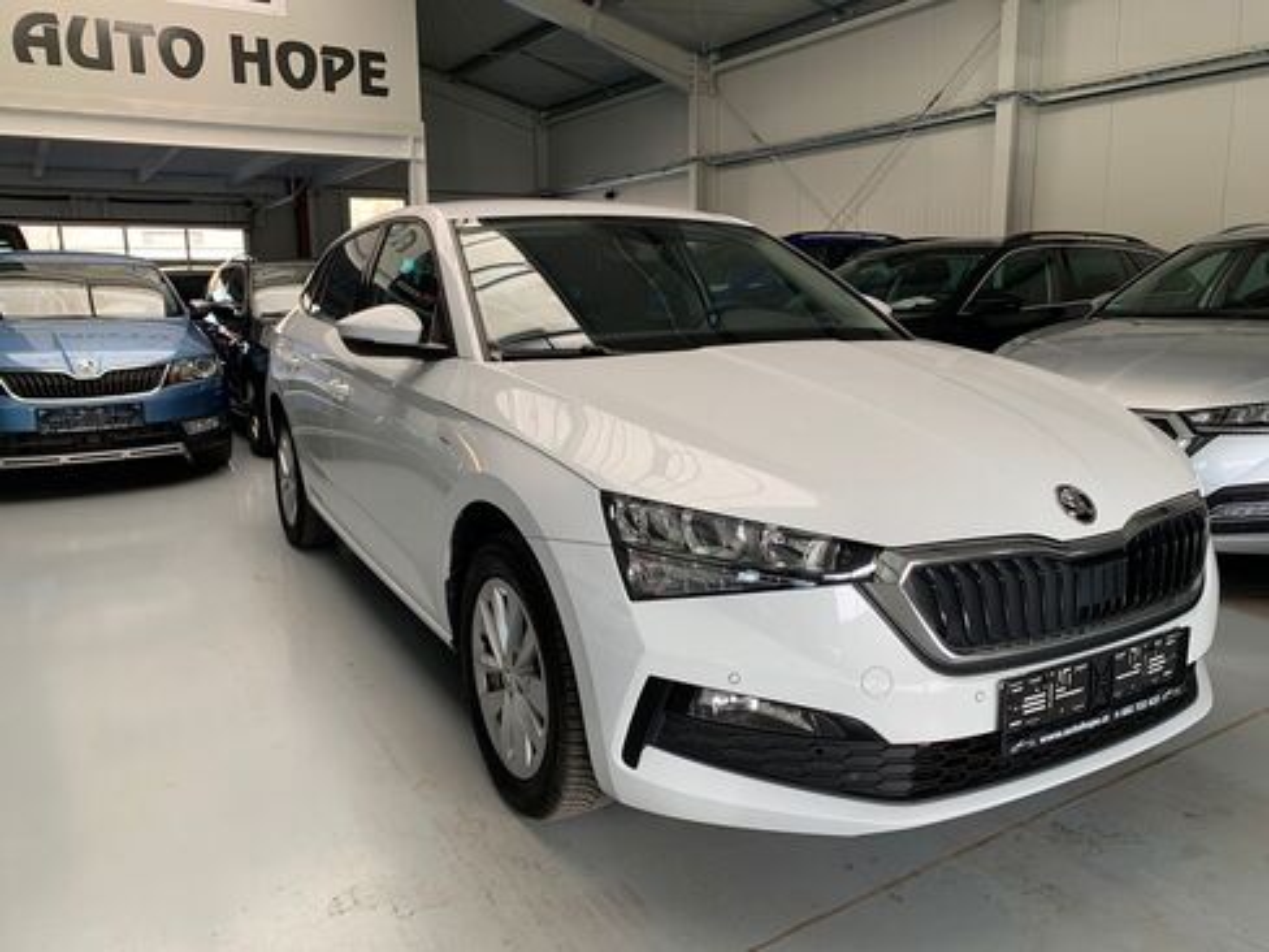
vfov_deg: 53.1
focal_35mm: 26
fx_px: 953
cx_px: 634
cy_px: 476
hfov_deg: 67.3
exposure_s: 1/122
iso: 50
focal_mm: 4.25
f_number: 1.8
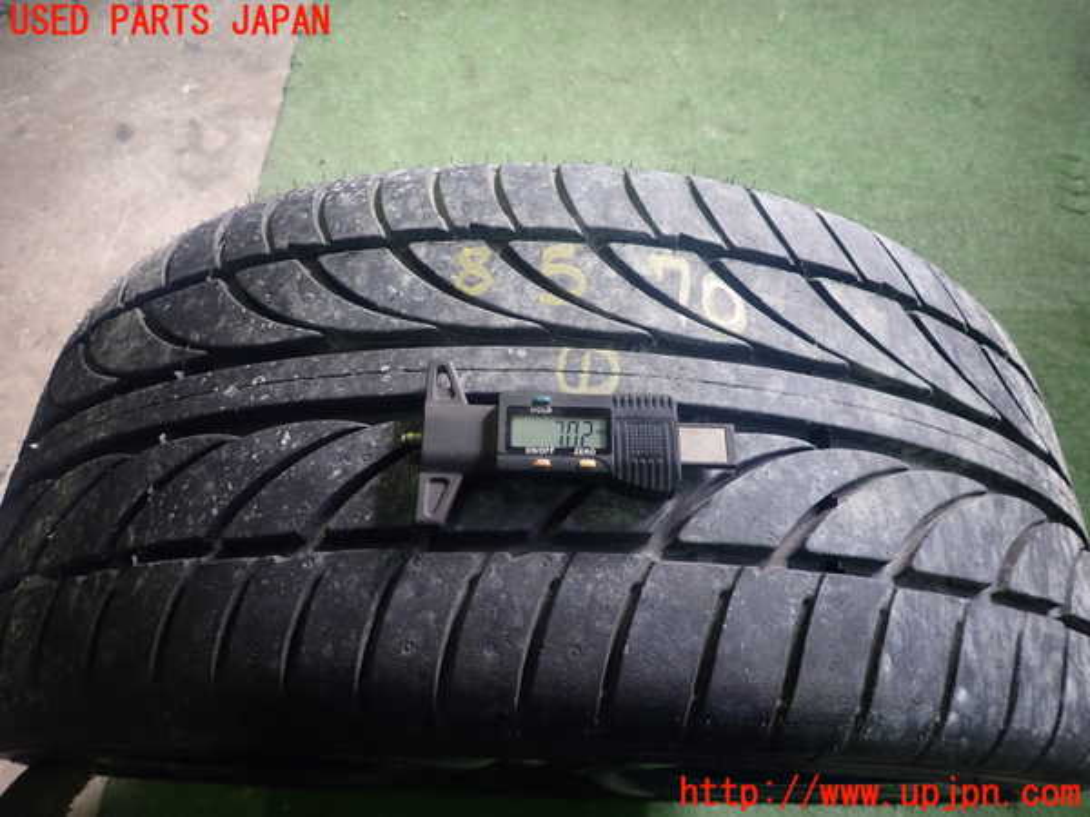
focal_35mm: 25
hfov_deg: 69.4
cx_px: 545
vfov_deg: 54.9
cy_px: 408
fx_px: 787
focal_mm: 4.5
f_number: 2
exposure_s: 1/60
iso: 200
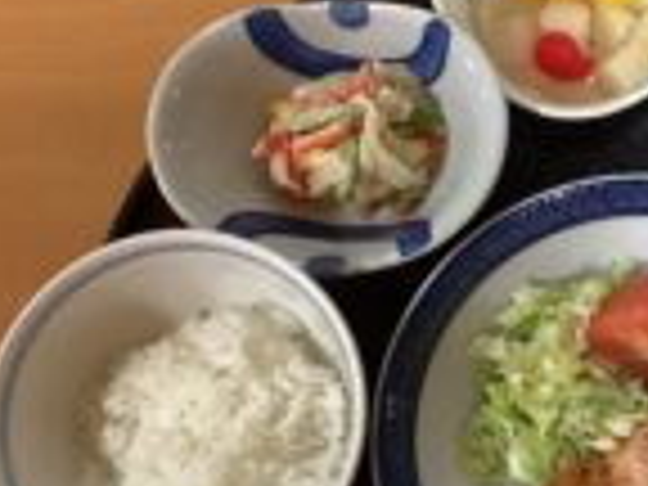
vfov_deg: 18.1
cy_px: 349
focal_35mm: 81
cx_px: 736
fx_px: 1516
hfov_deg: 22.6
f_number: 2.4
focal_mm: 3.3
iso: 200
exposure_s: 1/60
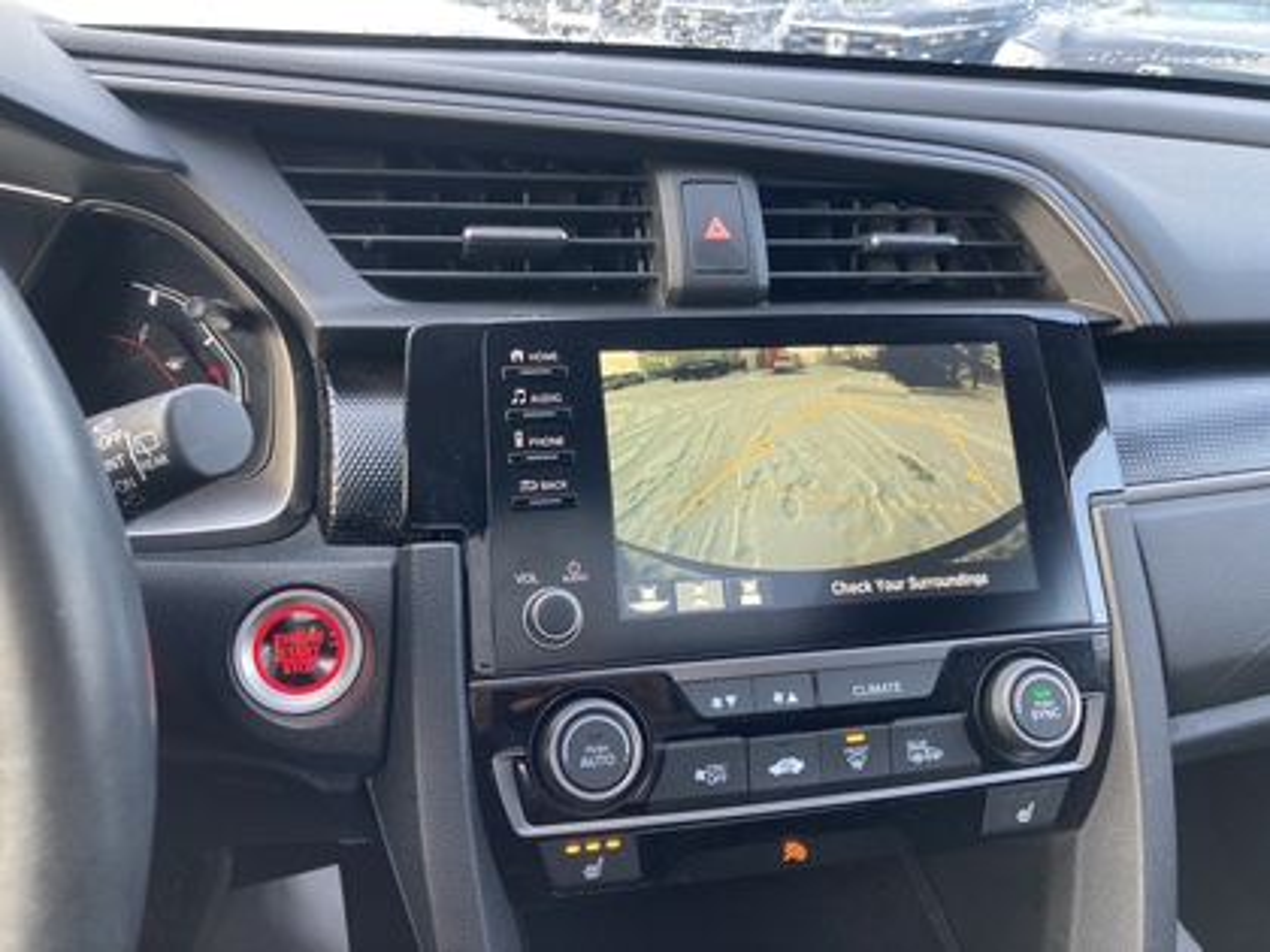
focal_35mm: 28
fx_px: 1027
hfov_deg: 63.4
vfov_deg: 49.7
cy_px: 476
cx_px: 635
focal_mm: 3.99
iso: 80
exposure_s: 1/80
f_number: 1.8
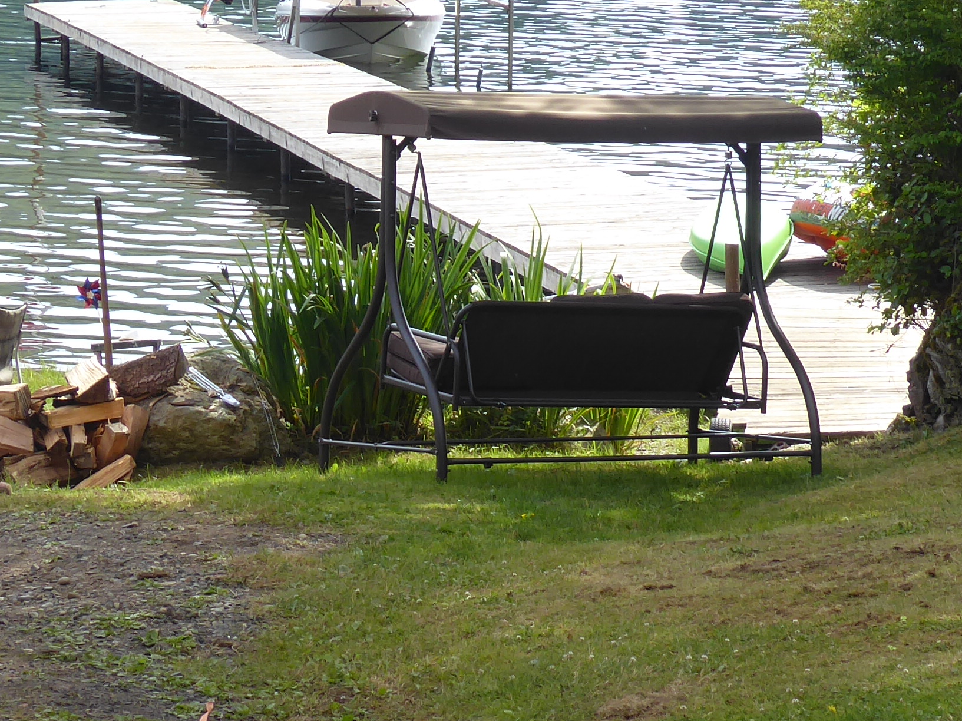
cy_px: 324
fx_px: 4084
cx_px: 500
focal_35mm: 147
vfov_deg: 10.1
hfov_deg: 13.4
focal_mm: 10.3
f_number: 4.2
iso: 80
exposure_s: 1/160
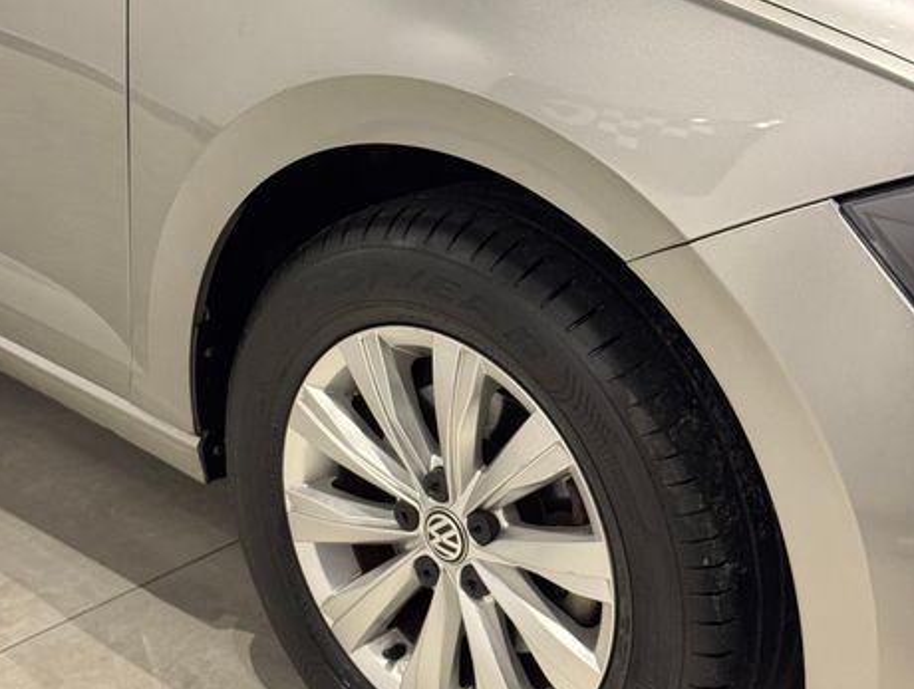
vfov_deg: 29.8
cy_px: 347
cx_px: 451
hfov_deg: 38.8
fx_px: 1296
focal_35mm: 49
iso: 320
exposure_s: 1/40
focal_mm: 6.76
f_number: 1.78
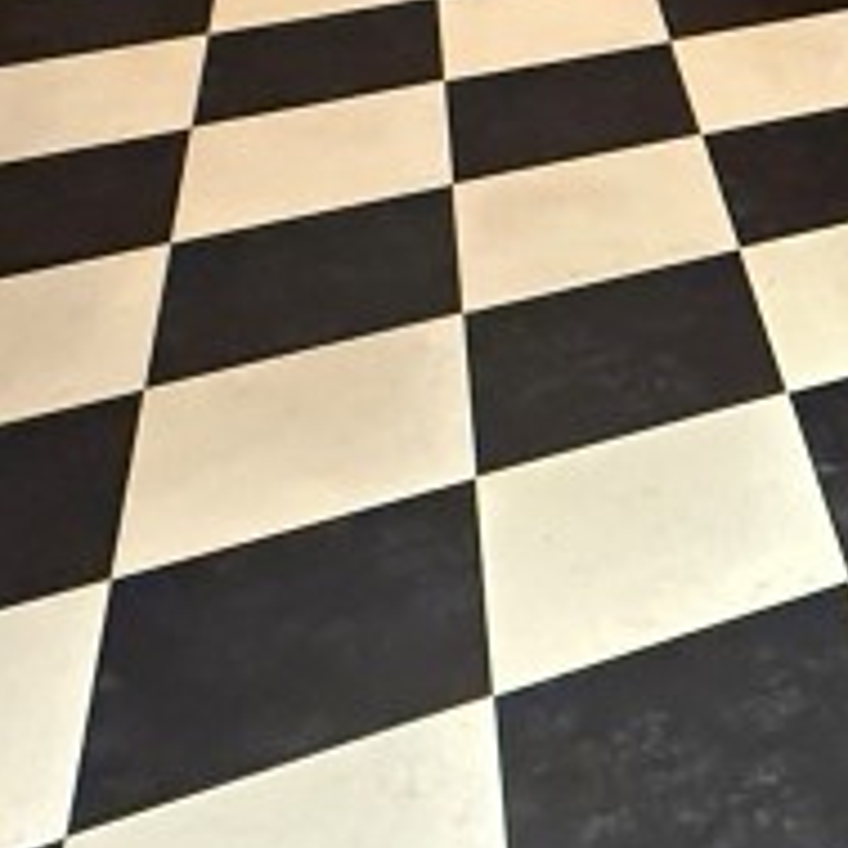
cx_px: 1431
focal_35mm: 67
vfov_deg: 21.0
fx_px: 1857
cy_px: -489
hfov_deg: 20.2
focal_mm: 2.22
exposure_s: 1/60
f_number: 2.2
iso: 1000
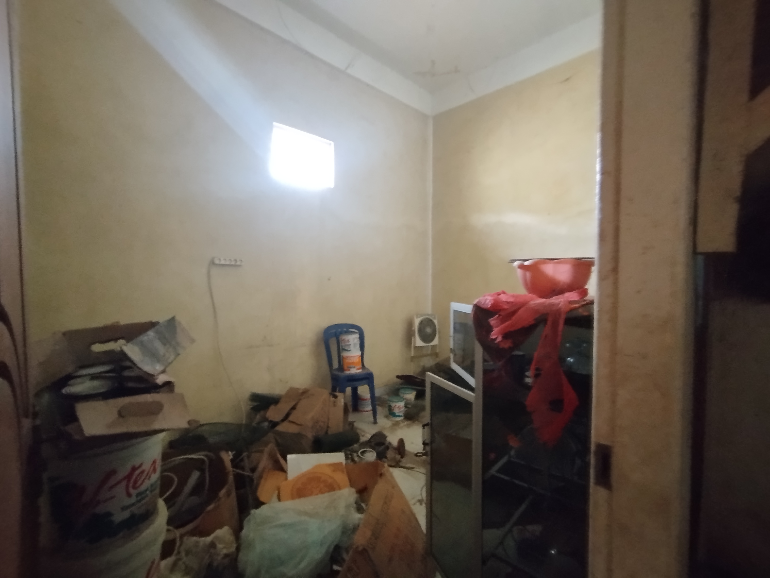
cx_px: 385
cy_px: 289
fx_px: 334
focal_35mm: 15
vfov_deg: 81.7
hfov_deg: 98.2
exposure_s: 1/10
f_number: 2.2
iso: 1000
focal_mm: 1.65
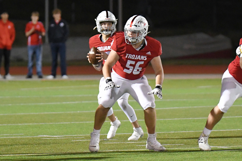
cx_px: 121
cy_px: 80
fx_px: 1714
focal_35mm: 255
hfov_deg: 8.1
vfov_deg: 5.4
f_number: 2.8
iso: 7200
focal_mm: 170
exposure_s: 1/800
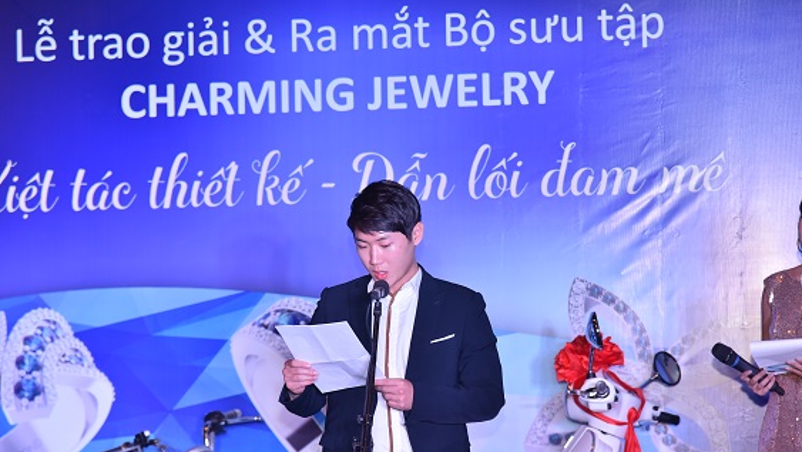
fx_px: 2850
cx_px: 403
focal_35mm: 134
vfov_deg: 9.1
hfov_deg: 16.0
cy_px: 271
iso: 800
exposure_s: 1/125
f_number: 4.5
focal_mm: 120
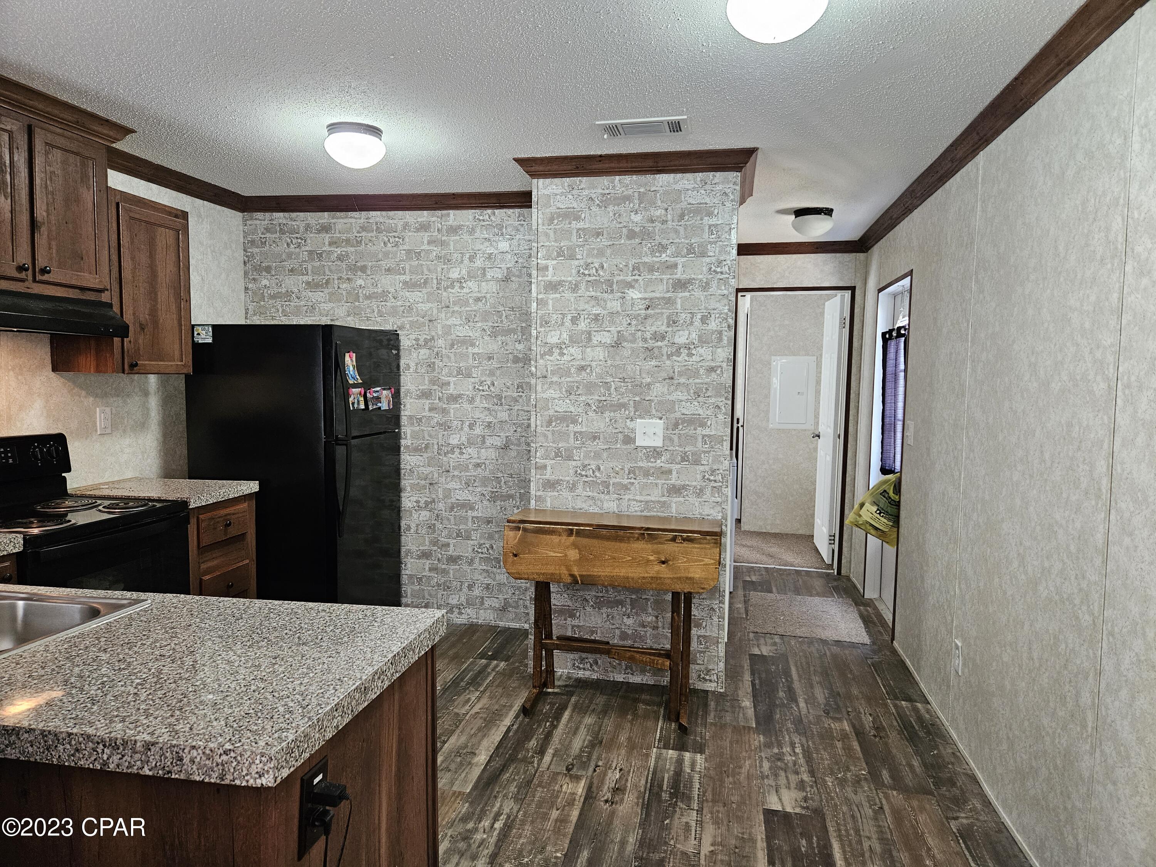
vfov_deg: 58.9
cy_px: 434
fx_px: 768
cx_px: 578
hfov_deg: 73.9
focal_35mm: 23
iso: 400
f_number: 1.8
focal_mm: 5.4
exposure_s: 1/120
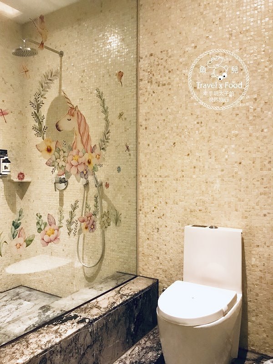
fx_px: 294
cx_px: 136
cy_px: 182
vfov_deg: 63.4
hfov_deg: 49.7
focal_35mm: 28
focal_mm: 3.99
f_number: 1.8
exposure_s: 1/15
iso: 100
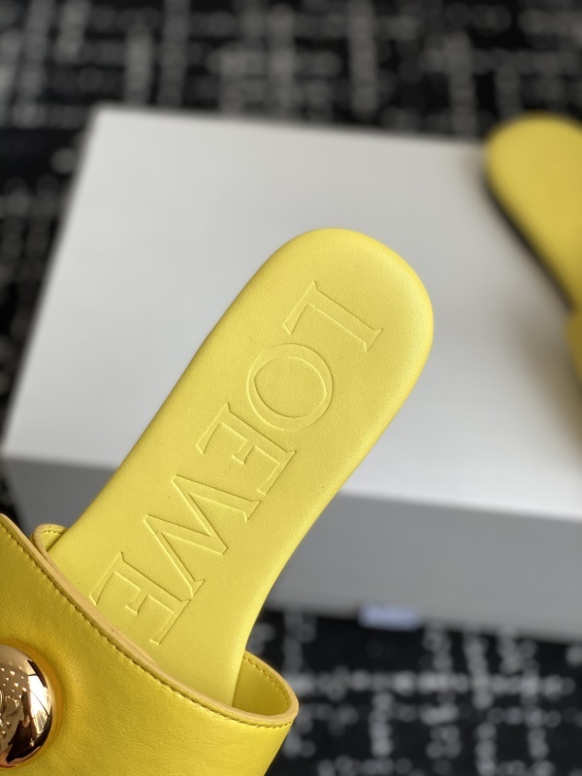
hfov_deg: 28.0
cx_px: 291
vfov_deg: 36.8
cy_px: 388
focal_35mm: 52
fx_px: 1166
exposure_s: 1/285
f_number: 2
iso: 20
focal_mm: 6
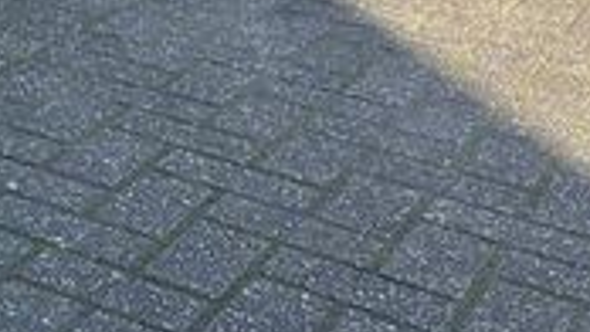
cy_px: -166
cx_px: -458
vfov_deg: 12.0
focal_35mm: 96
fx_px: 1502
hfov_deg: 17.9
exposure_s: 1/1639
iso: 80
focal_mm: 6.86
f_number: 1.78
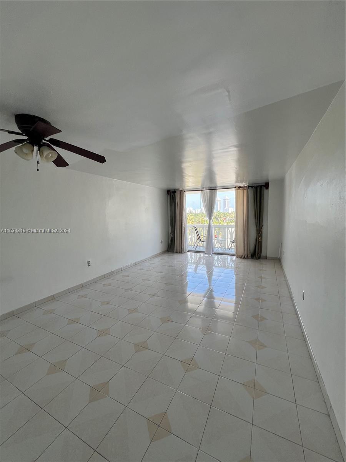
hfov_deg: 89.9
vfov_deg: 106.2
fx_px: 173
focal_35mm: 13
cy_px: 231
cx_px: 173
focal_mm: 1.57
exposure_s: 1/196
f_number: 1.8
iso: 32
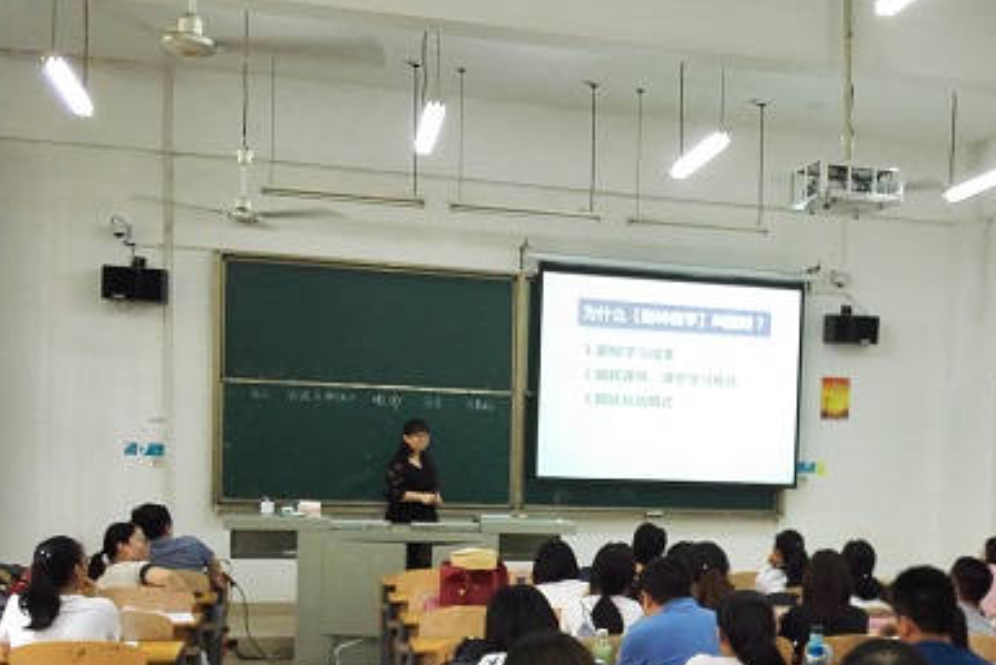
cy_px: 515
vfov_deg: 28.2
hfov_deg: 41.2
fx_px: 1301
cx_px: 683
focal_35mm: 47
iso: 200
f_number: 2
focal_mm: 3.8
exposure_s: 1/33.3
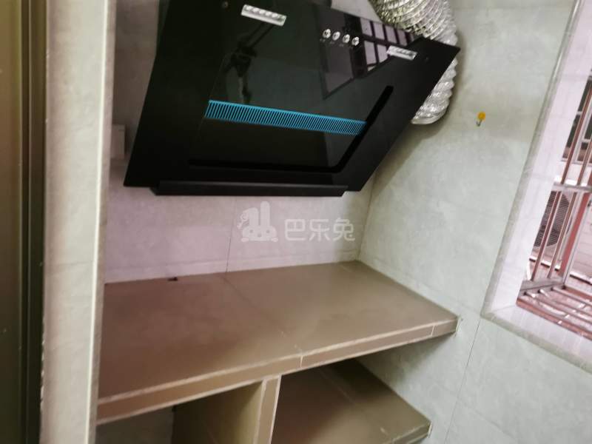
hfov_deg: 65.3
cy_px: 222
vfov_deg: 51.4
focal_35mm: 27
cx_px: 296
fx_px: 462
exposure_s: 1/33.3
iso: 500
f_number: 1.8
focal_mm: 5.58
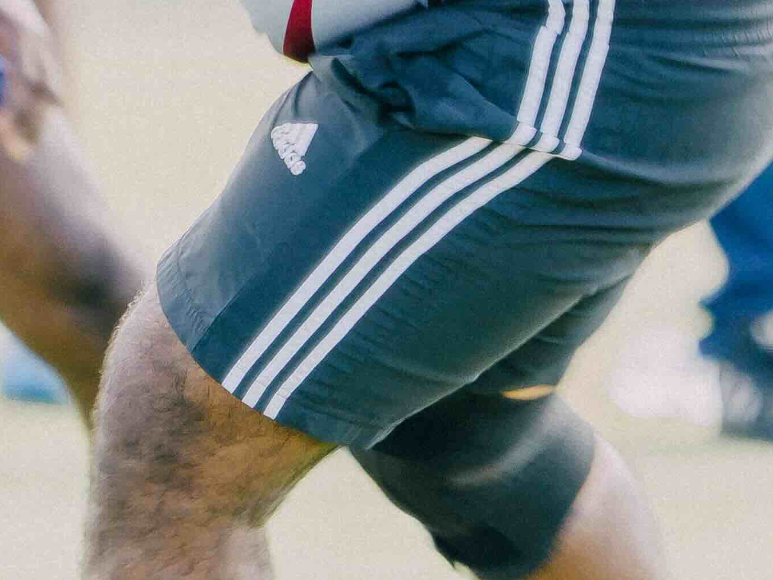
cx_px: 374
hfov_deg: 0.9
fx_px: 48811
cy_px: -448
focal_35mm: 2186
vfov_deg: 0.7
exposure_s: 1/160
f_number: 6.3
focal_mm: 512
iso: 250
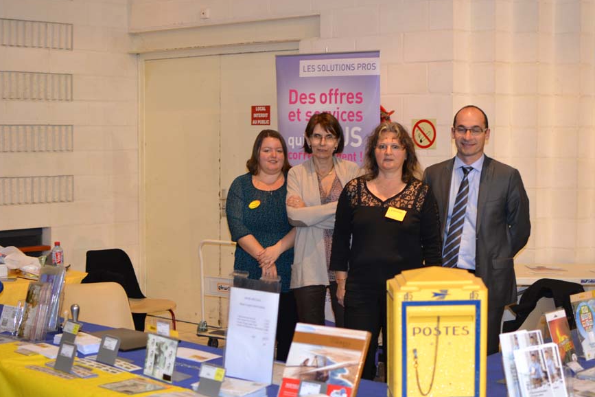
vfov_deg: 22.4
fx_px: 1001
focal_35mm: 61
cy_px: 222
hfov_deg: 33.1
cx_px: 302
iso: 400
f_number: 2.5
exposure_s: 1/60
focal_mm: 35
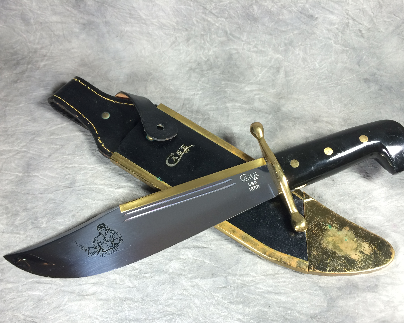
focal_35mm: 31
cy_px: 163
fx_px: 371
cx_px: 206
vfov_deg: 47.1
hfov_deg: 57.2
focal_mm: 4.15
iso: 40
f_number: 2.2
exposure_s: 1/30
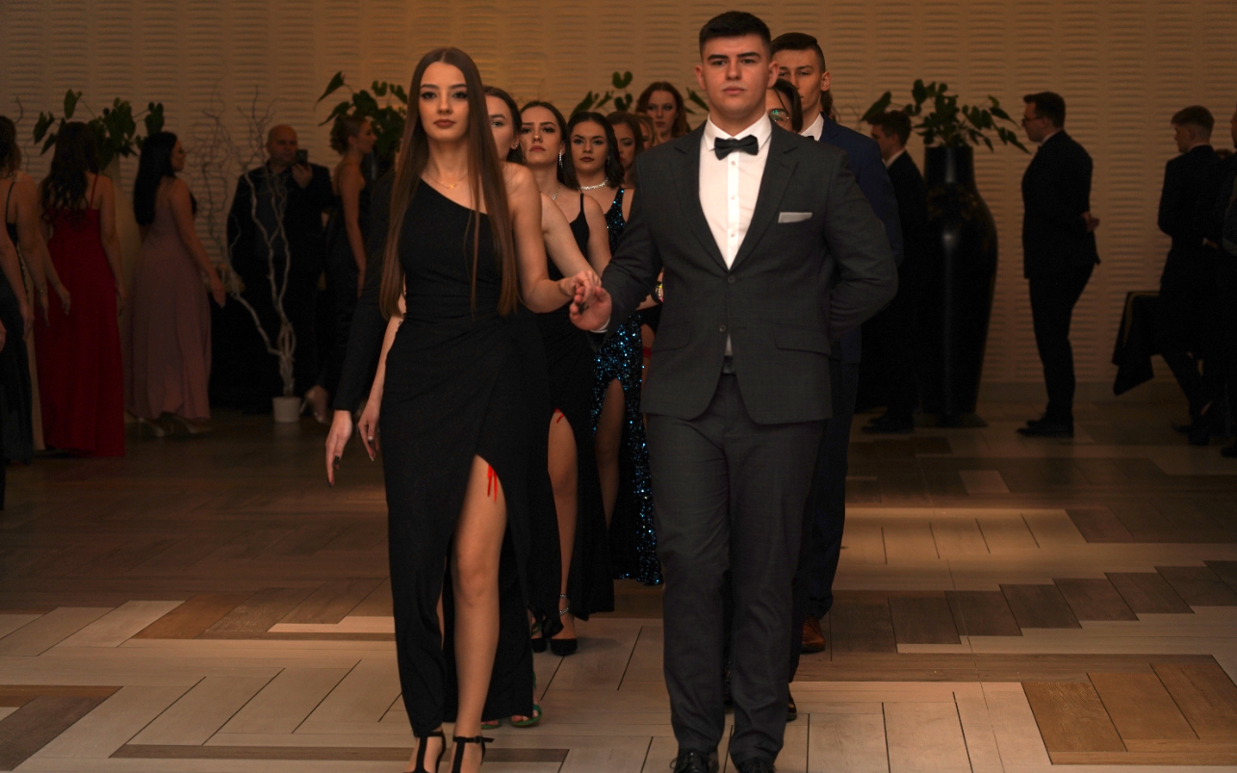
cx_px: 625
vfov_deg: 13.2
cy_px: 414
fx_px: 3337
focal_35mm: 99
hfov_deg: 21.0
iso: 500
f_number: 4
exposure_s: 1/100
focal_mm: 96
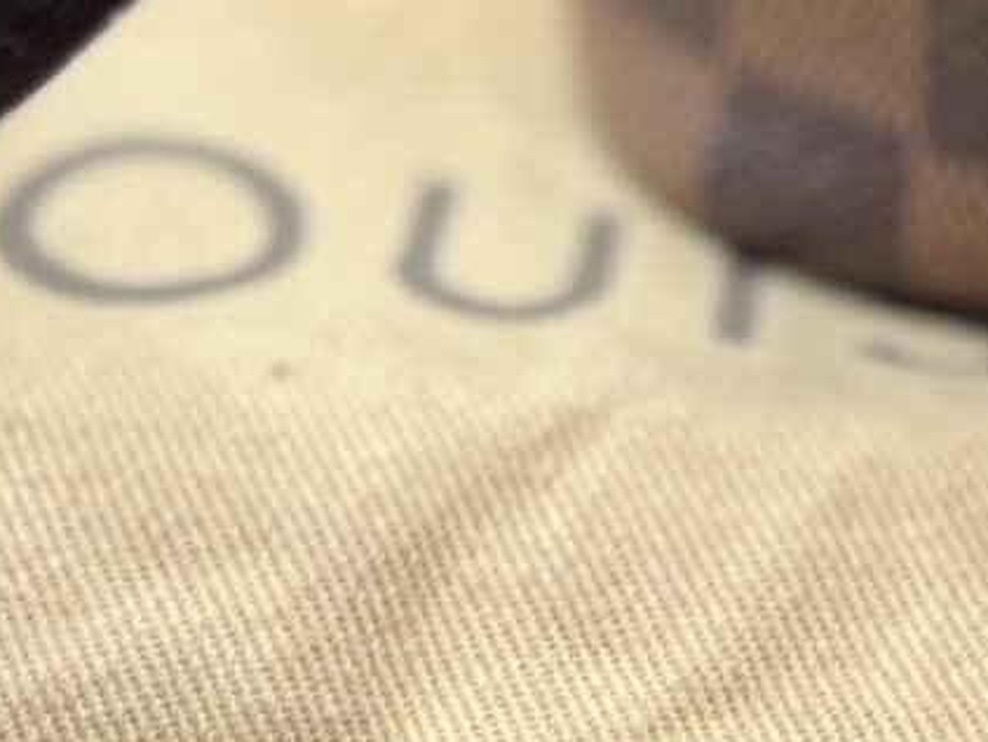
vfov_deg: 8.1
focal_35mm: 158
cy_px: -1446
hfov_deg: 11.9
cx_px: 1511
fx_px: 4511
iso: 50
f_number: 1.6
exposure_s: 1/1092
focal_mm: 5.96
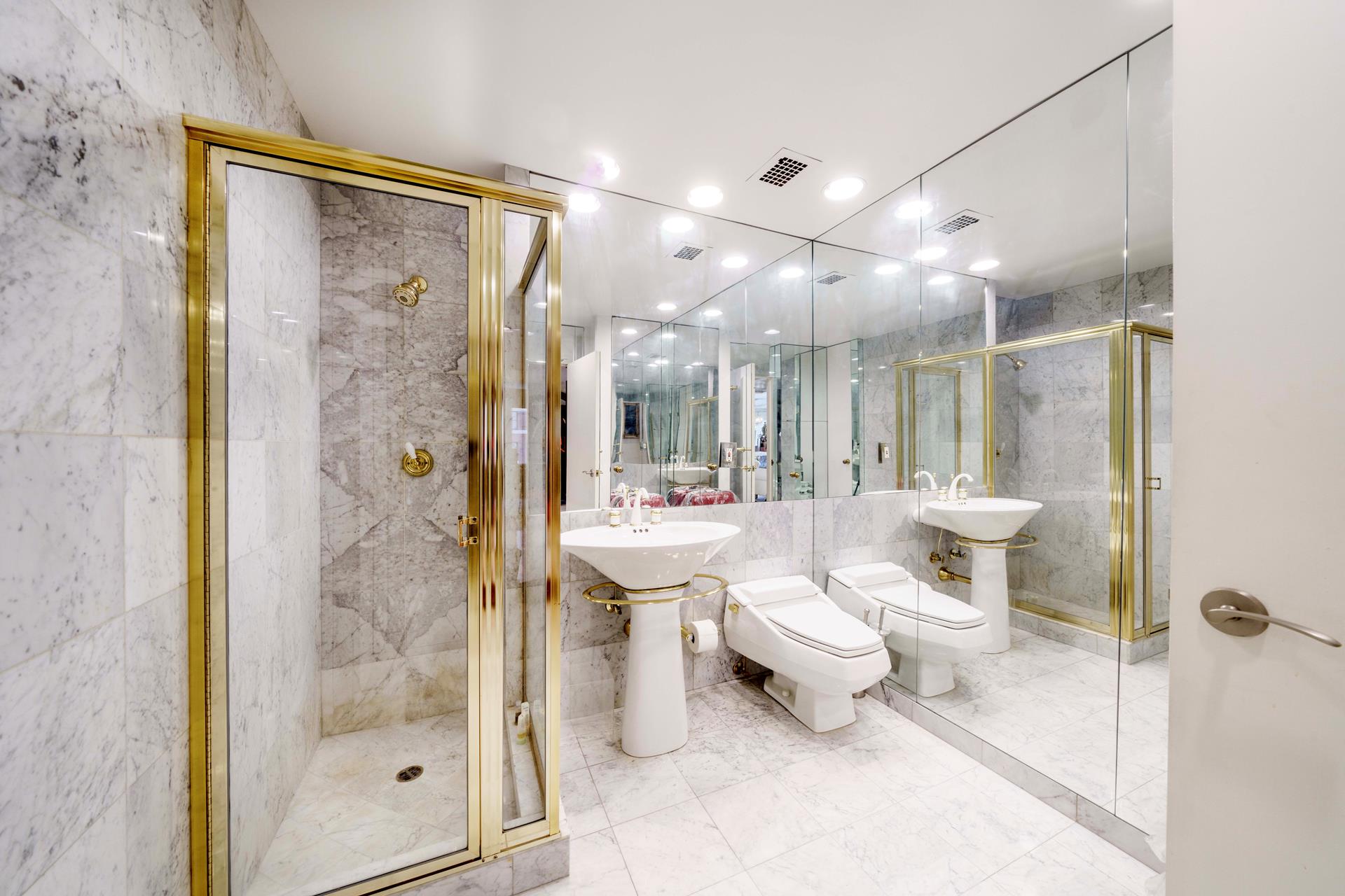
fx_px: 448
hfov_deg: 112.6
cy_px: 448
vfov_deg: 90.0
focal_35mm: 12
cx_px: 672
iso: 320
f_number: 10
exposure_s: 1/6
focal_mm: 12
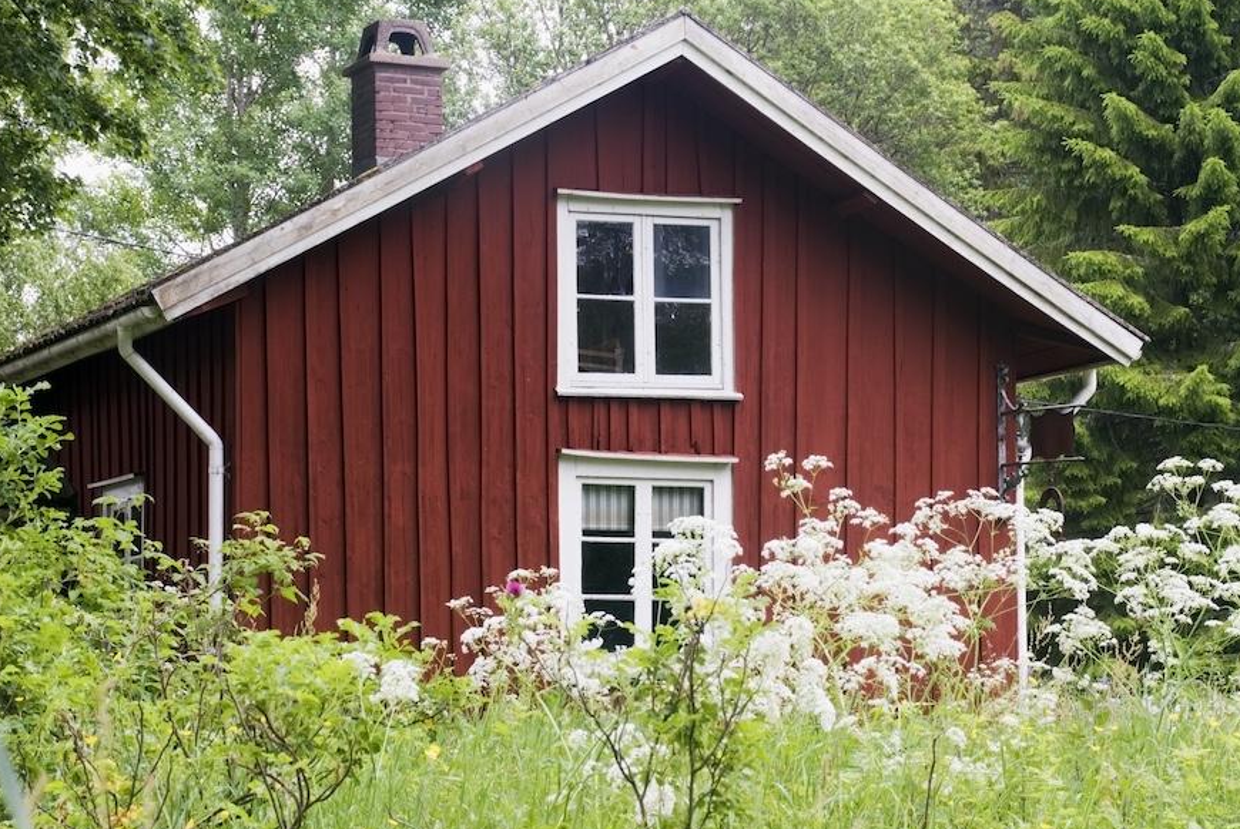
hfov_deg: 20.4
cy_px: 391
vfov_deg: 13.7
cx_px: 616
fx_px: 3448
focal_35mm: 100
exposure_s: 1/8
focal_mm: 58
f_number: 11
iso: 100
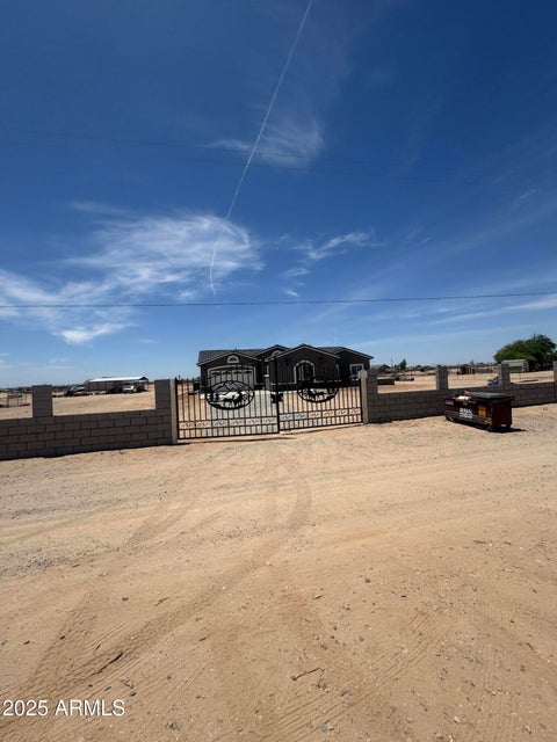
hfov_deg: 85.7
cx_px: 278
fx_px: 300
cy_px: 371
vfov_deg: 102.1
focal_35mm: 14
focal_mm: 2.22
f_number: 2.2
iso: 50
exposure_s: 1/4132
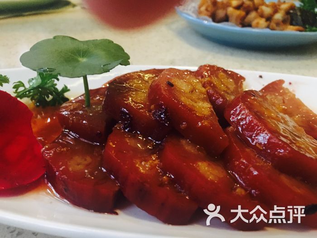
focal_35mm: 29
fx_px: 266
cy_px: 119
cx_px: 158
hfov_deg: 61.7
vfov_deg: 48.2
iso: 400
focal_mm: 4.15
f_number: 2.2
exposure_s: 1/17
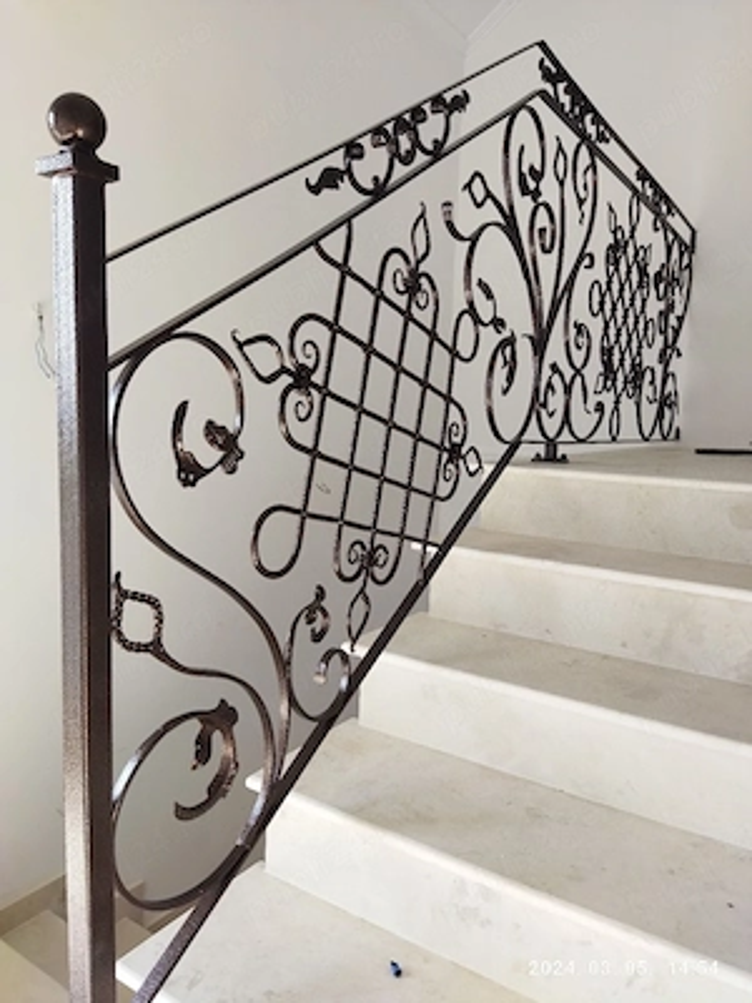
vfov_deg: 65.3
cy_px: 502
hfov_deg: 51.4
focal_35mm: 27
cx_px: 376
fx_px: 782
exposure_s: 1/104
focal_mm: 4.71
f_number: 1.79
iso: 100
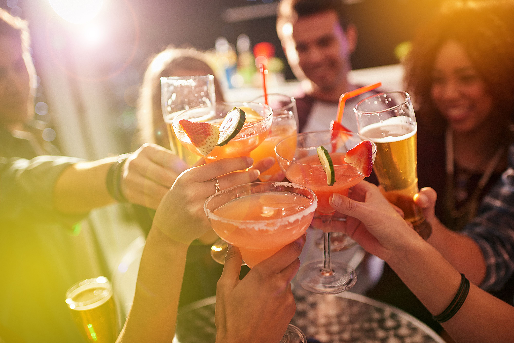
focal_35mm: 35
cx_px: 257
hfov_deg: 54.4
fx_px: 500
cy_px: 172
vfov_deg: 37.9
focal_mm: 35
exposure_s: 1/200
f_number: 2.5
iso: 1250
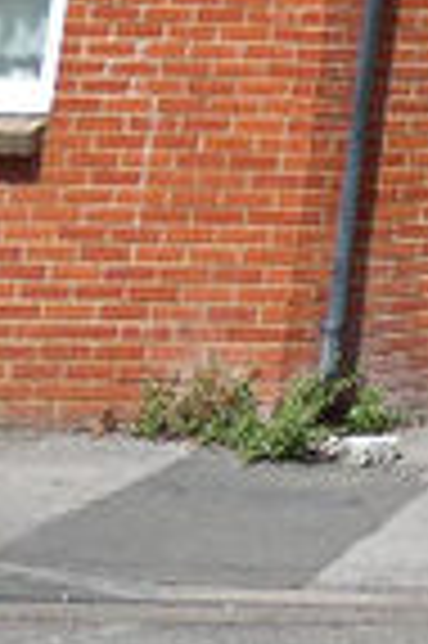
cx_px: 1104
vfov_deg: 17.1
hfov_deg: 10.9
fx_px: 1823
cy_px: -457
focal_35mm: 102
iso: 80
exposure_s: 1/800
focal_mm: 3.6
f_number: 3.5
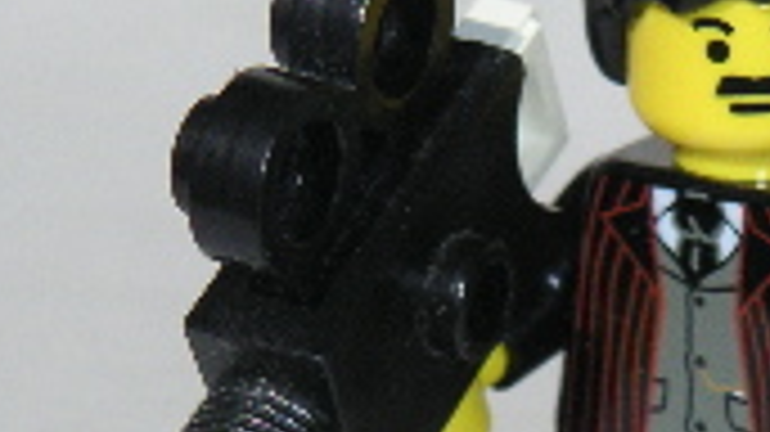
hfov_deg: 7.6
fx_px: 5775
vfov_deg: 4.3
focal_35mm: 283
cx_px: 702
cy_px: 328
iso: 160
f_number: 8
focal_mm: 17.1
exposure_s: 1/1000
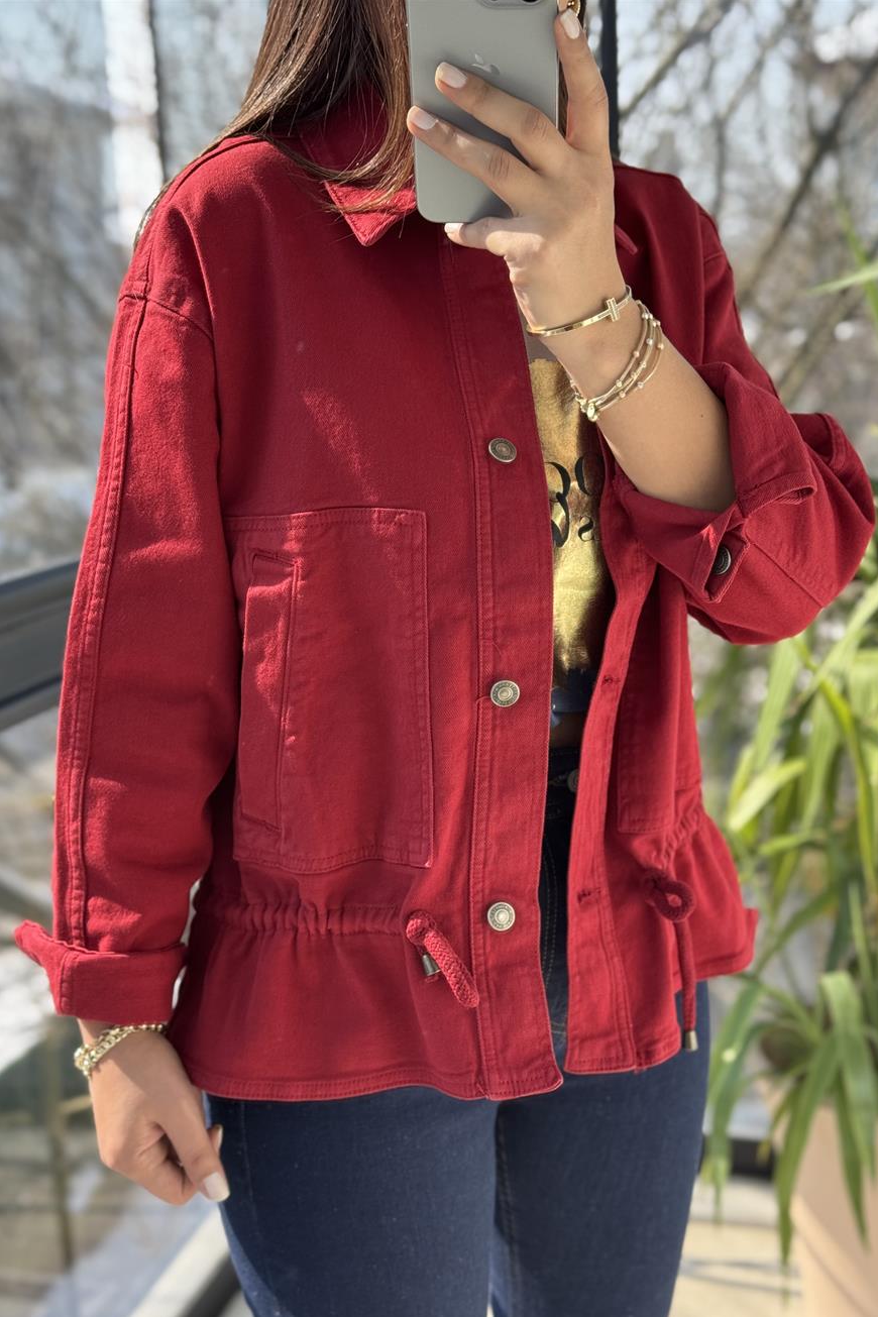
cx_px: 455
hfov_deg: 26.5
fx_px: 1866
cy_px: 672
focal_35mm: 51
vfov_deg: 38.9
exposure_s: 1/372
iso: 64
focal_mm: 6.76
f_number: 1.78
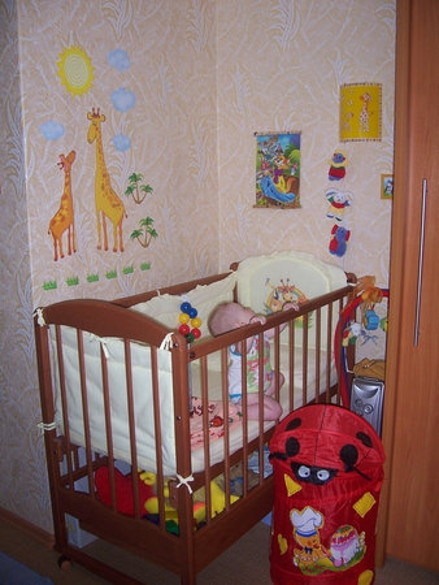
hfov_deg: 39.7
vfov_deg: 51.3
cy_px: 292
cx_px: 220
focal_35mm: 36
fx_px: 608
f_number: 3
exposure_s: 1/60
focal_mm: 6
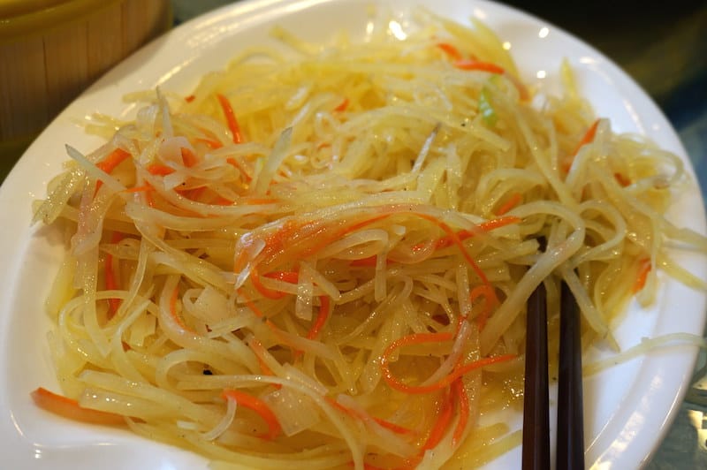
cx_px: 354
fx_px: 736
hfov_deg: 51.3
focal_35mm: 38
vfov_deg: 35.4
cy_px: 235
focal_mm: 25
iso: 100
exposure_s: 1/60
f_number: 4.5
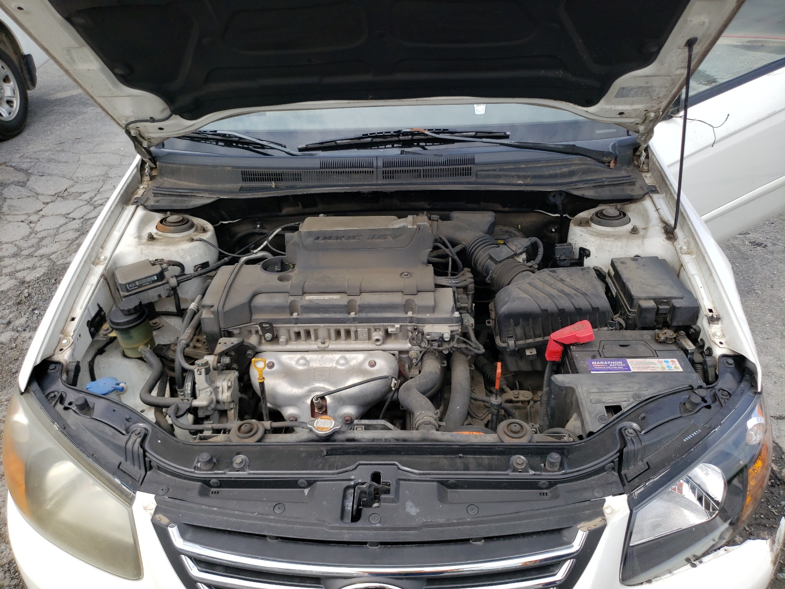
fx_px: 590
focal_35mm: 26
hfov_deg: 67.3
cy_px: 294
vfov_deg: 53.1
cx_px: 392
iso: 50
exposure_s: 1/1667
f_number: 1.5
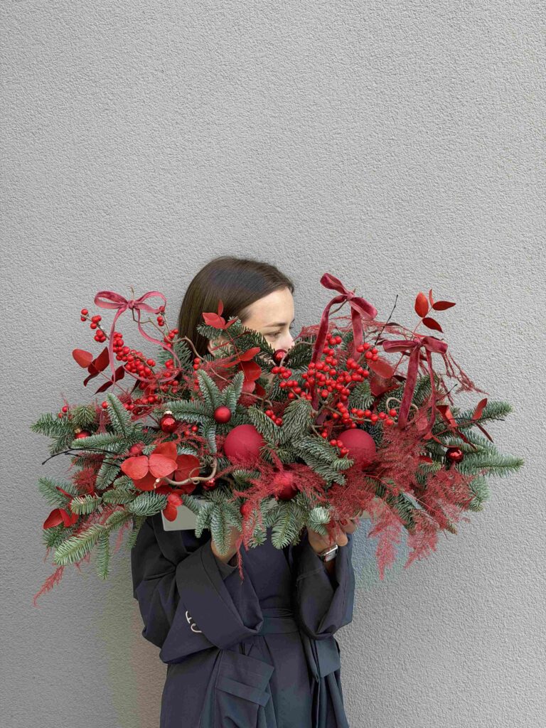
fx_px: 1009
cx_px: 273
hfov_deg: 30.3
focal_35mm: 48
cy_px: 364
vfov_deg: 39.7
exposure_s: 1/122
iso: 50
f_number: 1.78
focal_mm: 6.76
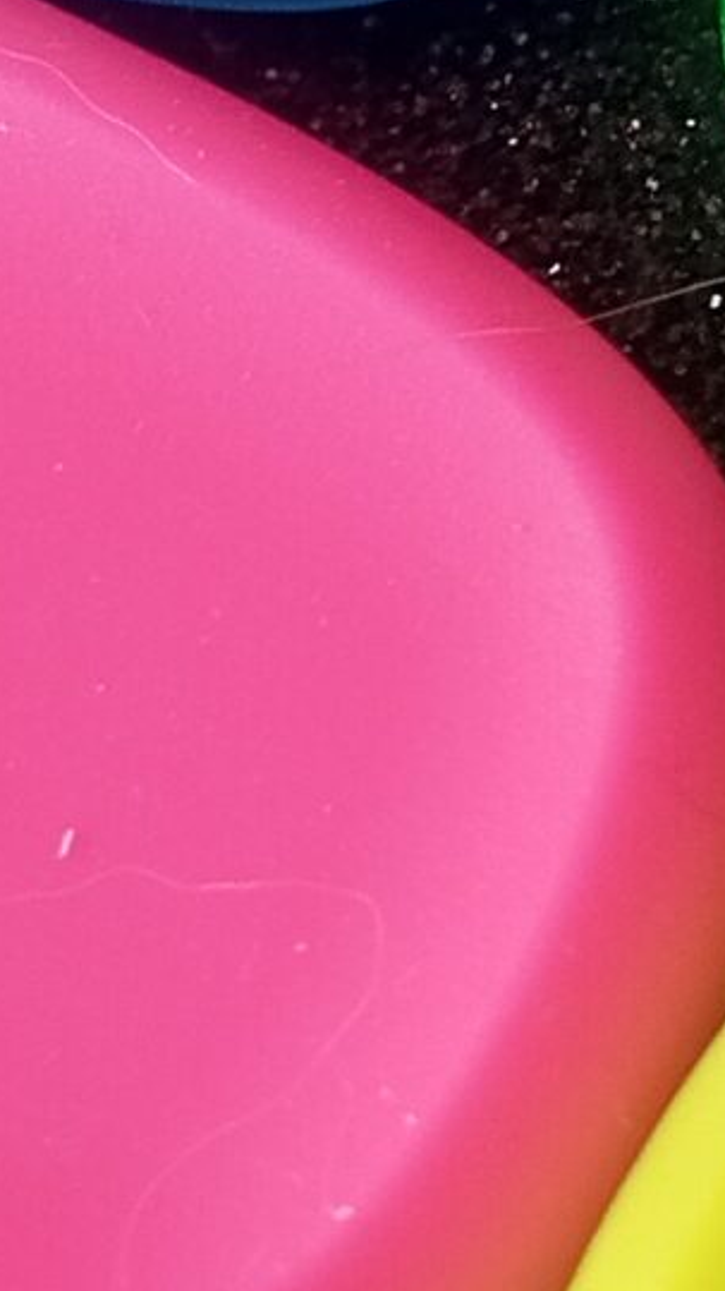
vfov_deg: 14.5
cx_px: 713
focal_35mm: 145
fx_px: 4958
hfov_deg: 8.3
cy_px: -98
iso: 119
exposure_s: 1/50
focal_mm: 4.25
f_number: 1.8
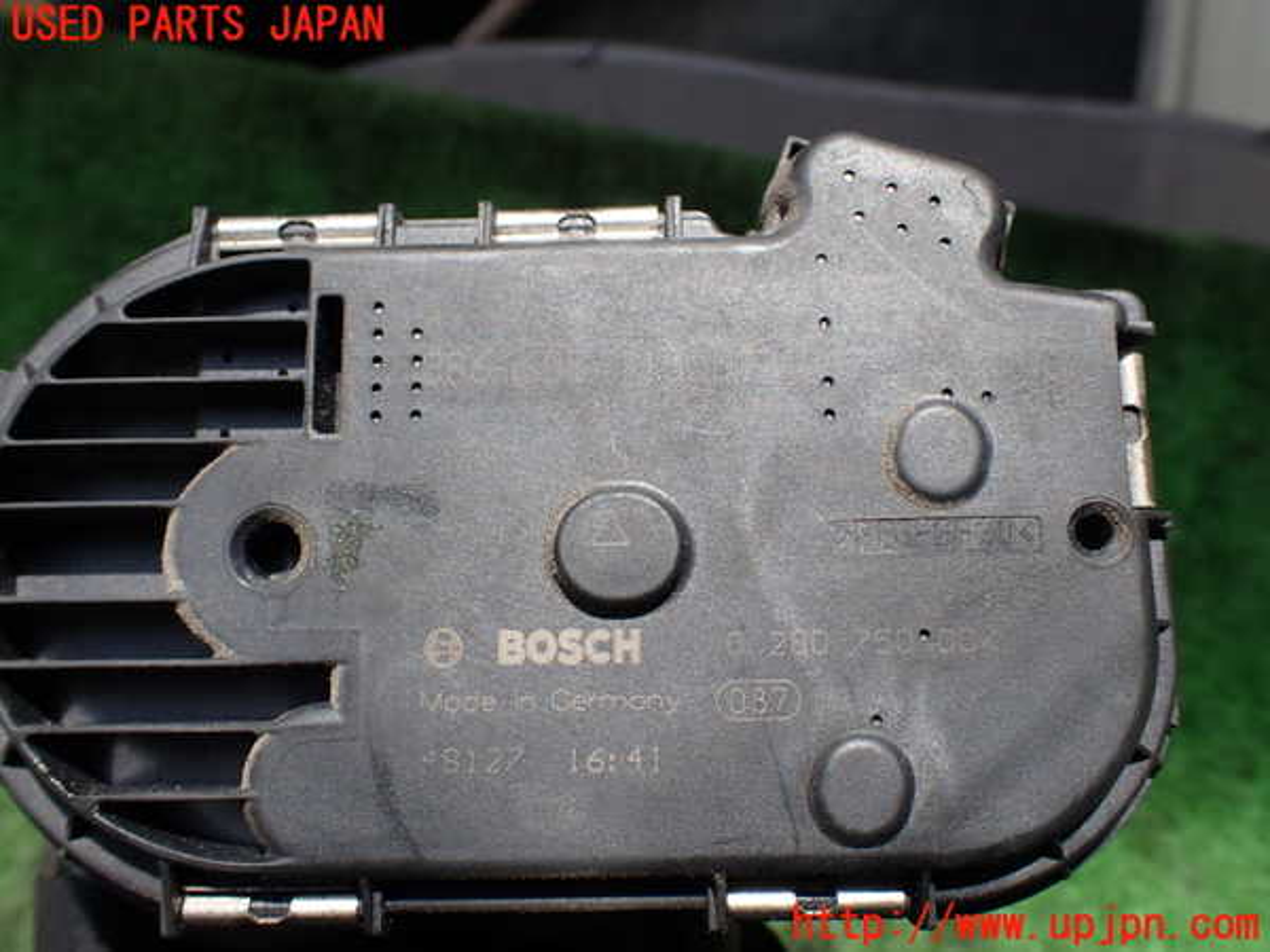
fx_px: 1101
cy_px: 476
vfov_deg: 46.8
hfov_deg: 60.0
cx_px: 635
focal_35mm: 30
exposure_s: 1/320
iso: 100
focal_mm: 5.4
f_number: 3.2
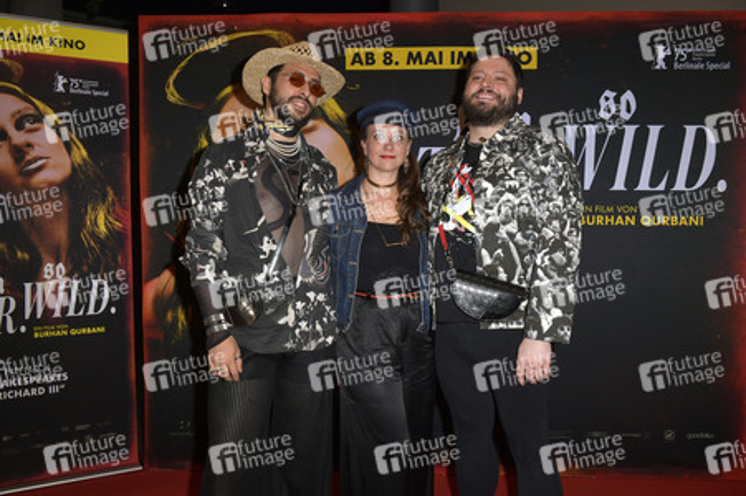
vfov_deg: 37.8
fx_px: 725
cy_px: 248
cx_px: 373
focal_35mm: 35
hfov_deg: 54.5
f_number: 5.6
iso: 640
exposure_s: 1/160
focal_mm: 35
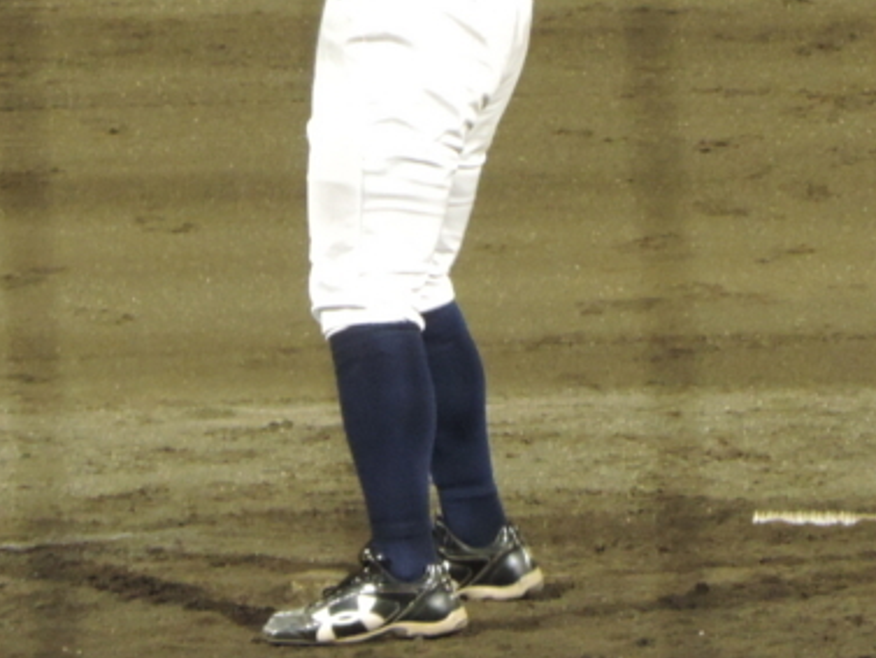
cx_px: 488
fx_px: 32225
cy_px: -19
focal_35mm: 1273
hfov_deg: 1.6
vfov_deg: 1.2
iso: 800
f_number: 4.9
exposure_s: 1/50
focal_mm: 107
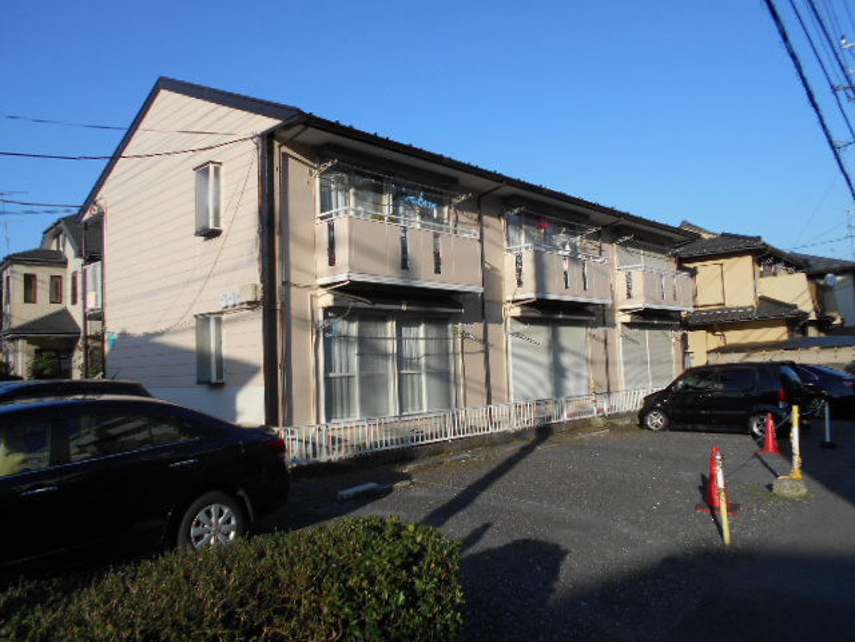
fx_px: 642
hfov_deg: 67.3
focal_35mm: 26
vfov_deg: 53.1
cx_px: 428
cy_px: 321
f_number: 3.2
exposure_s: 1/1000
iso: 80
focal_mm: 4.6
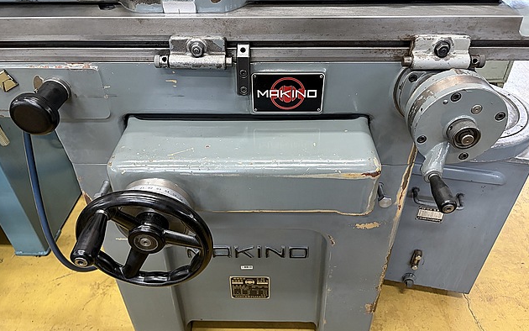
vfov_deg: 44.5
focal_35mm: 28
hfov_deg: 66.5
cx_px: 266
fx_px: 404
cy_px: 176
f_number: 1.6
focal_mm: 5.96
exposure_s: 1/60
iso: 400
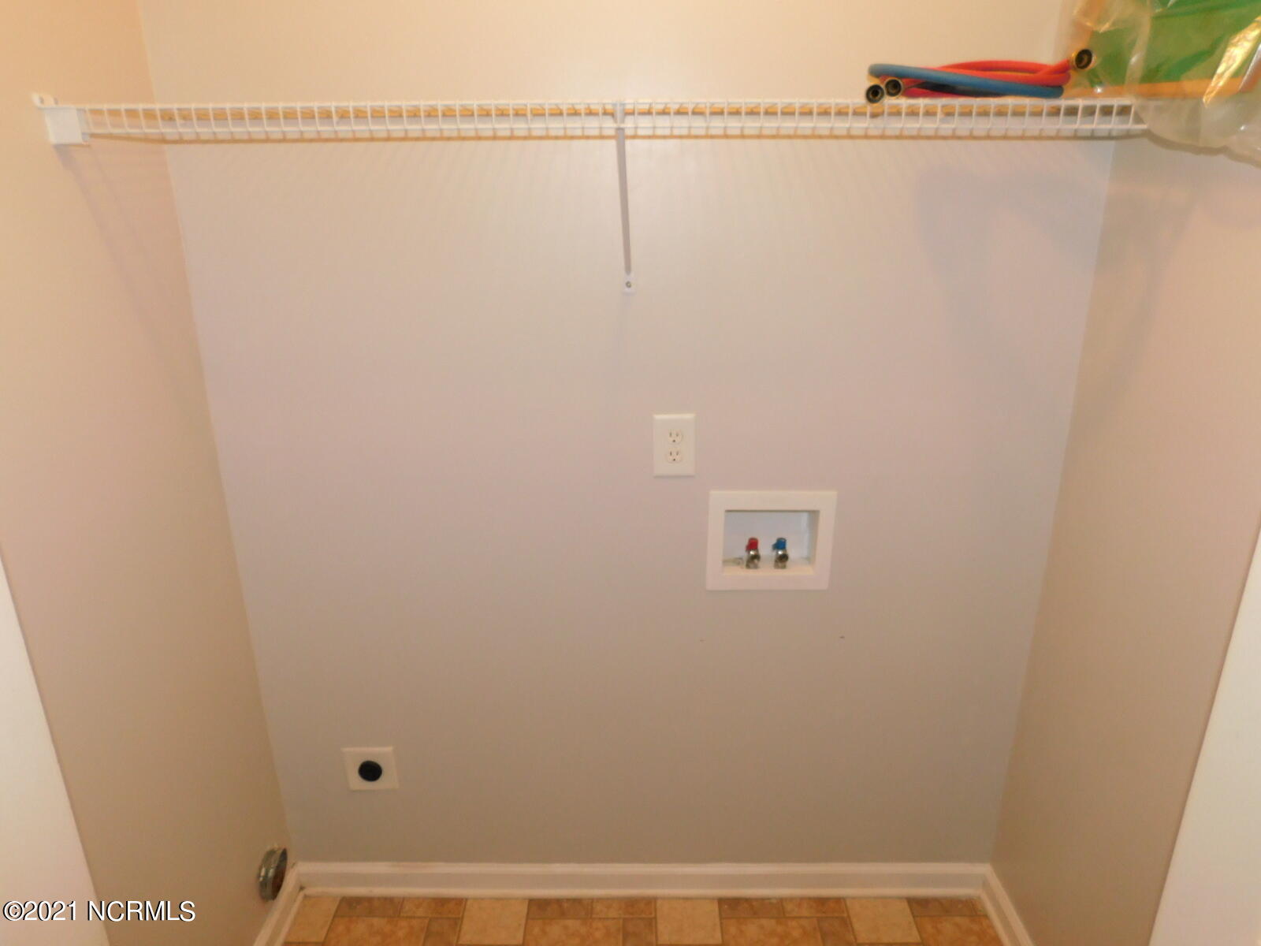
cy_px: 473
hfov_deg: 71.6
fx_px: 874
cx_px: 630
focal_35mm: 24
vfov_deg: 56.8
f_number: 3
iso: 200
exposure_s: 1/30
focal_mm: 4.1
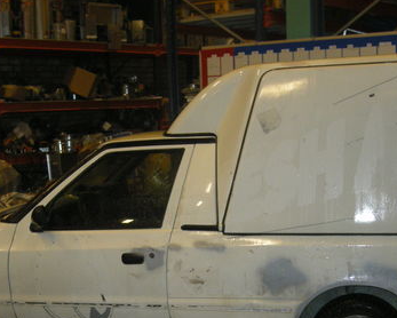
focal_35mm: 63
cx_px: 208
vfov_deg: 23.9
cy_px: 249
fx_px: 741
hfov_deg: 30.0
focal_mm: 5.7
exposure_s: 1/30
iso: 144
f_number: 2.8
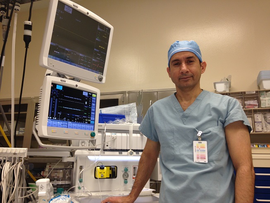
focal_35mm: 33
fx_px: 257
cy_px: 102
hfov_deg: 55.3
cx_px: 135
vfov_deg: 43.0
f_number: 2.4
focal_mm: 4.12
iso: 50
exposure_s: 1/30
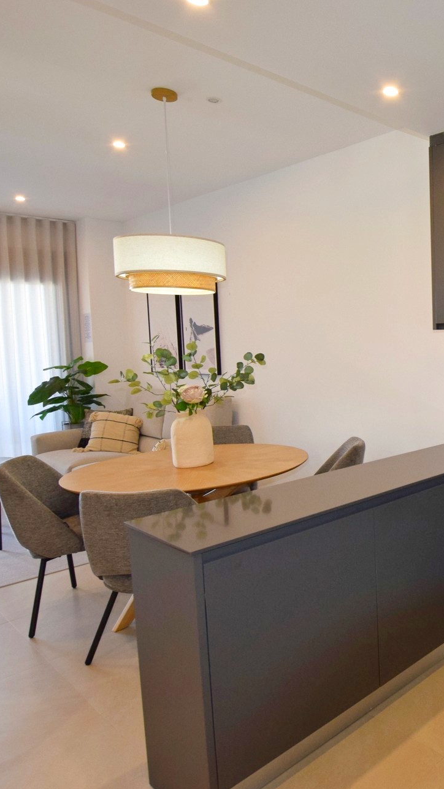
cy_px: 379
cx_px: 496
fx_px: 523
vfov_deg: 74.0
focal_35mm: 25
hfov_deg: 37.8
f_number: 5.6
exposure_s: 1/125
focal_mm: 10
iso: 800
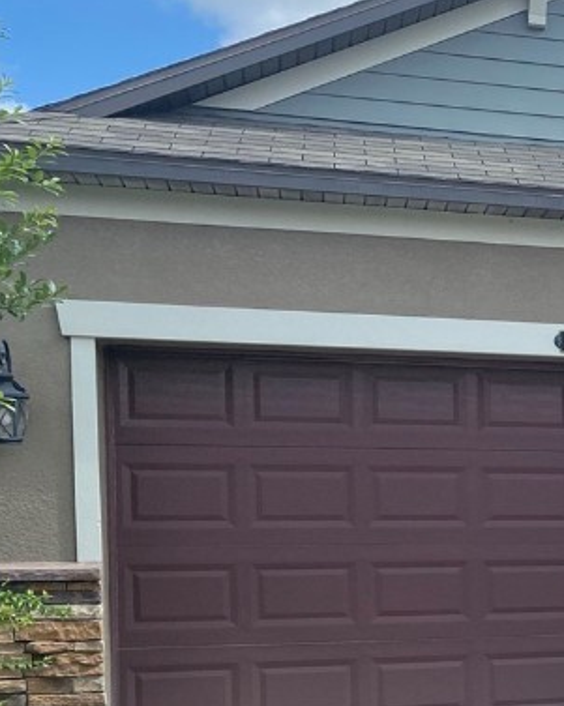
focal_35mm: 69
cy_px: 592
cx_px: 913
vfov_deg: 26.9
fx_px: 1441
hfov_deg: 18.7
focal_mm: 4.25
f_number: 1.8
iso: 32
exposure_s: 1/1565
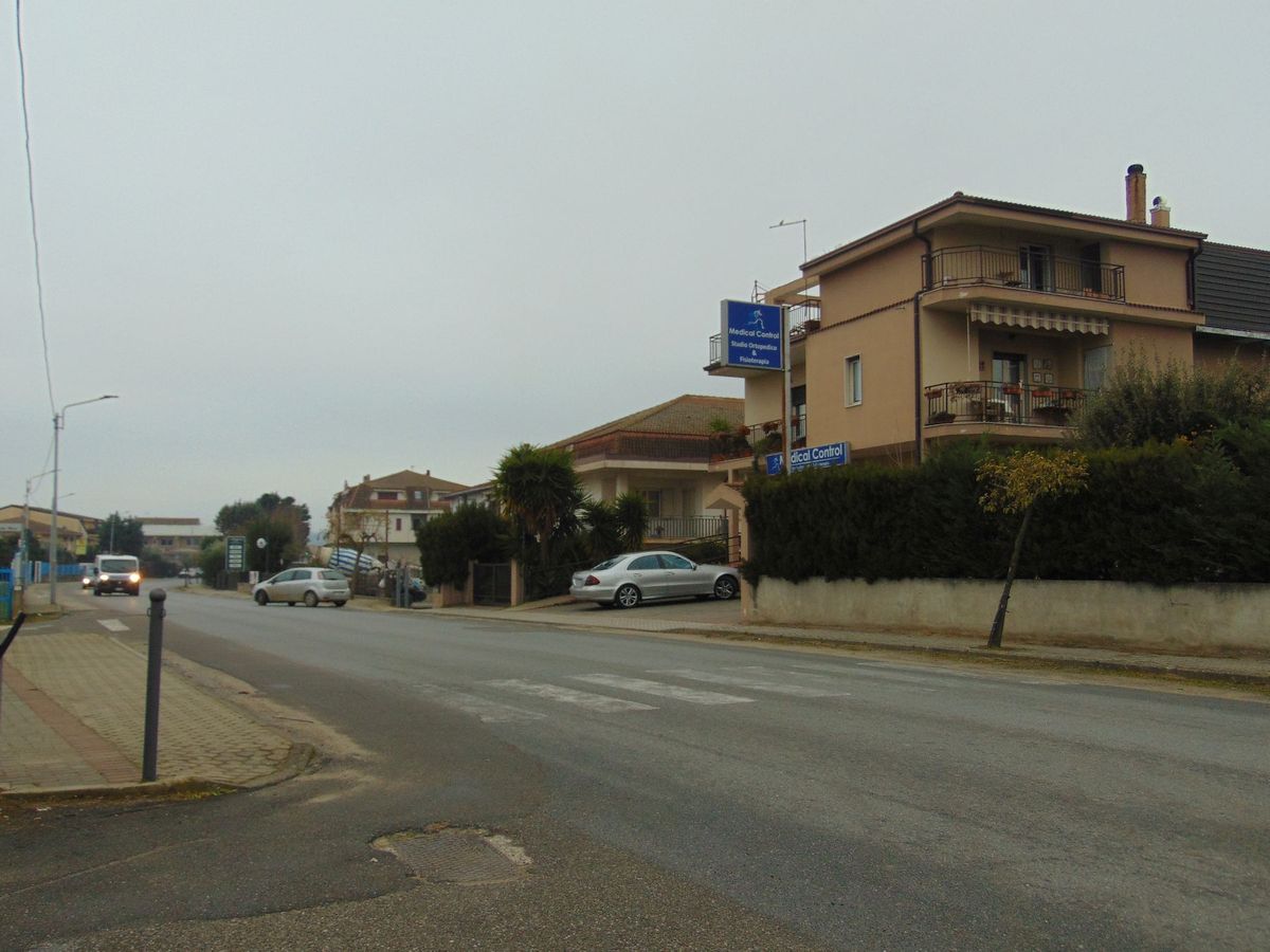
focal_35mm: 30
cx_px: 635
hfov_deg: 60.0
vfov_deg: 46.8
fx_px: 1101
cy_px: 476
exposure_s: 1/30
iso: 80
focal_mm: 5.4
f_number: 3.1
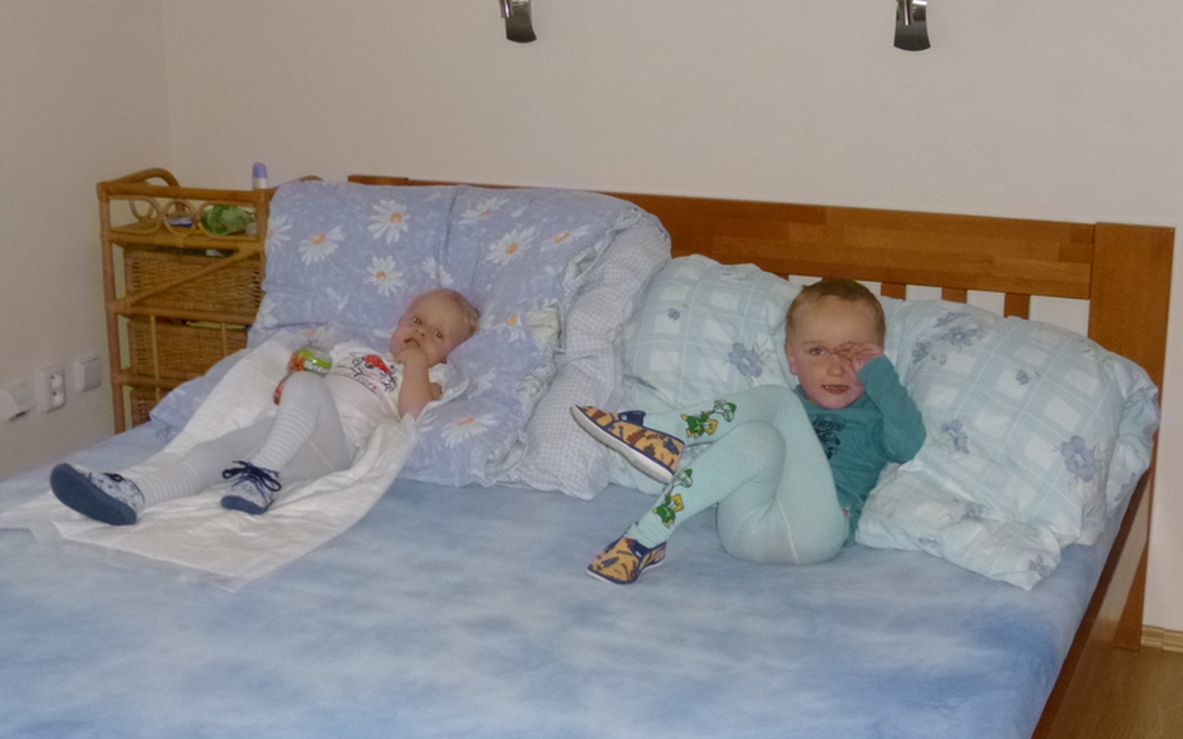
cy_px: 355
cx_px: 592
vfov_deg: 26.9
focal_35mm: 48
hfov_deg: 41.8
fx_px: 1548
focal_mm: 8
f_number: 3.9
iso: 400
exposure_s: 1/60
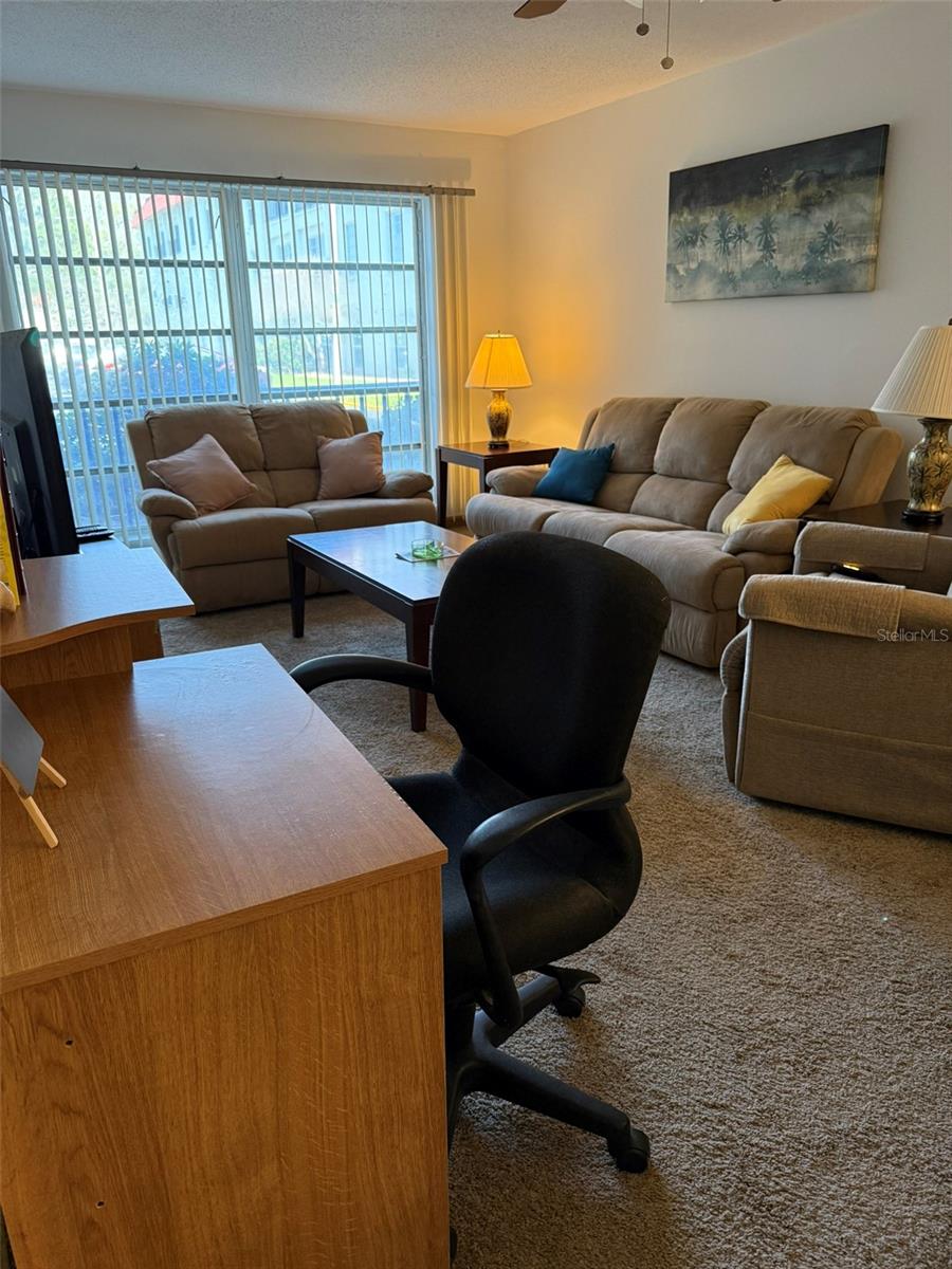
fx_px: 880
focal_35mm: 24
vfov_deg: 71.6
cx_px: 476
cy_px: 634
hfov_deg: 56.8
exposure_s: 1/60
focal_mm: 6.76
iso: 320
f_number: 1.78
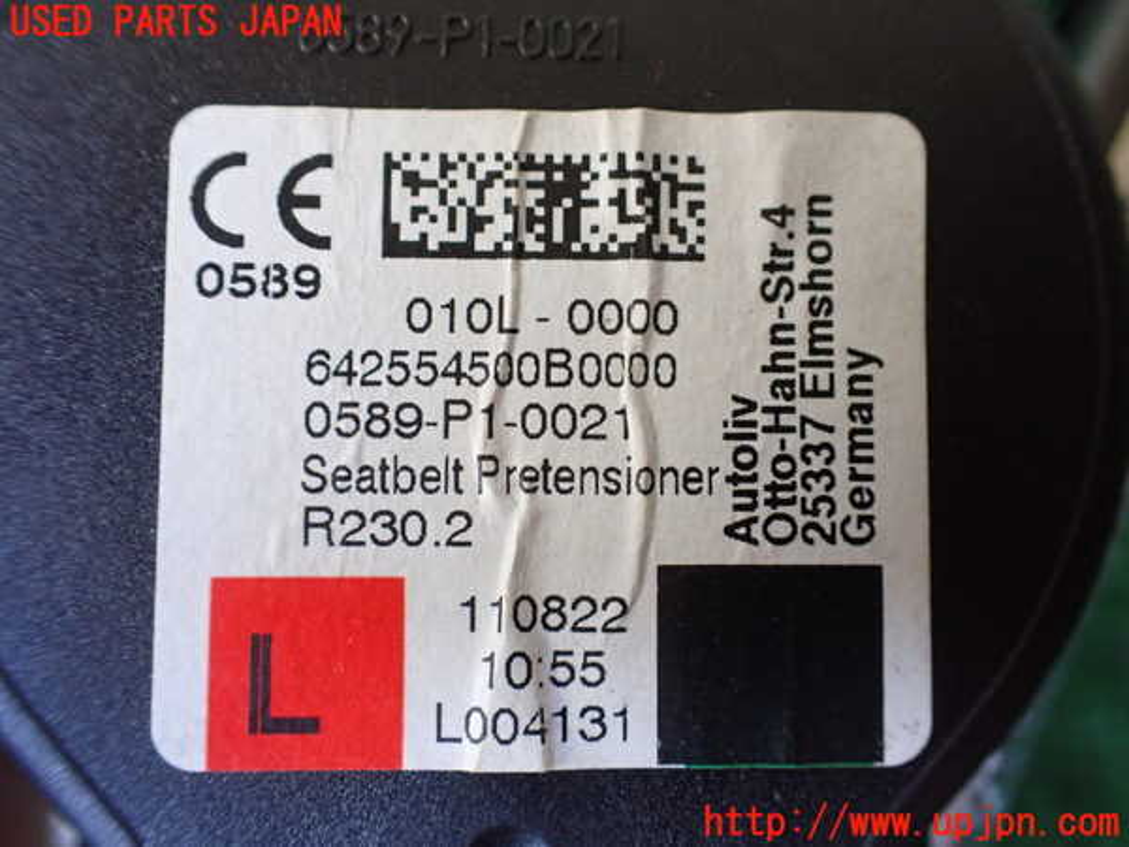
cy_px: 424
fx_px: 978
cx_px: 564
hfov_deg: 60.0
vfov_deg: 46.8
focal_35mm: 30
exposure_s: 1/125
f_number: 2.3
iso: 640
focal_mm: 5.4
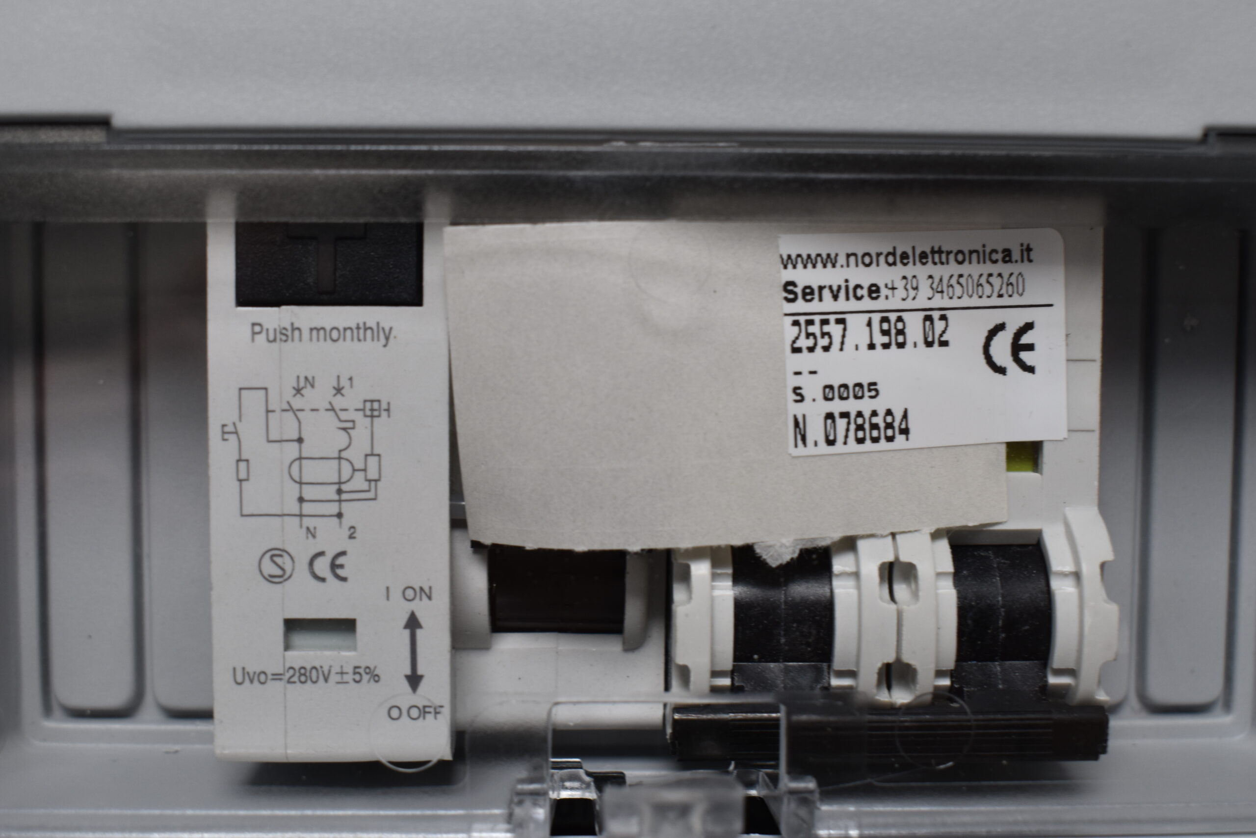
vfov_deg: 30.9
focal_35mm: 44
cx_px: 628
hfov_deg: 45.0
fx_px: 1518
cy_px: 419
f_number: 8
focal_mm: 29
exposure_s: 1/60
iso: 360
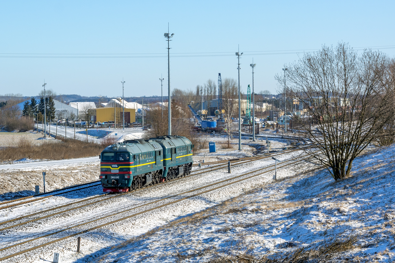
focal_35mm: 93
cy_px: 132
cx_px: 198
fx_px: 1020
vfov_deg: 14.7
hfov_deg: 21.9
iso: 160
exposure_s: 1/400
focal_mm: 62
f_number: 9
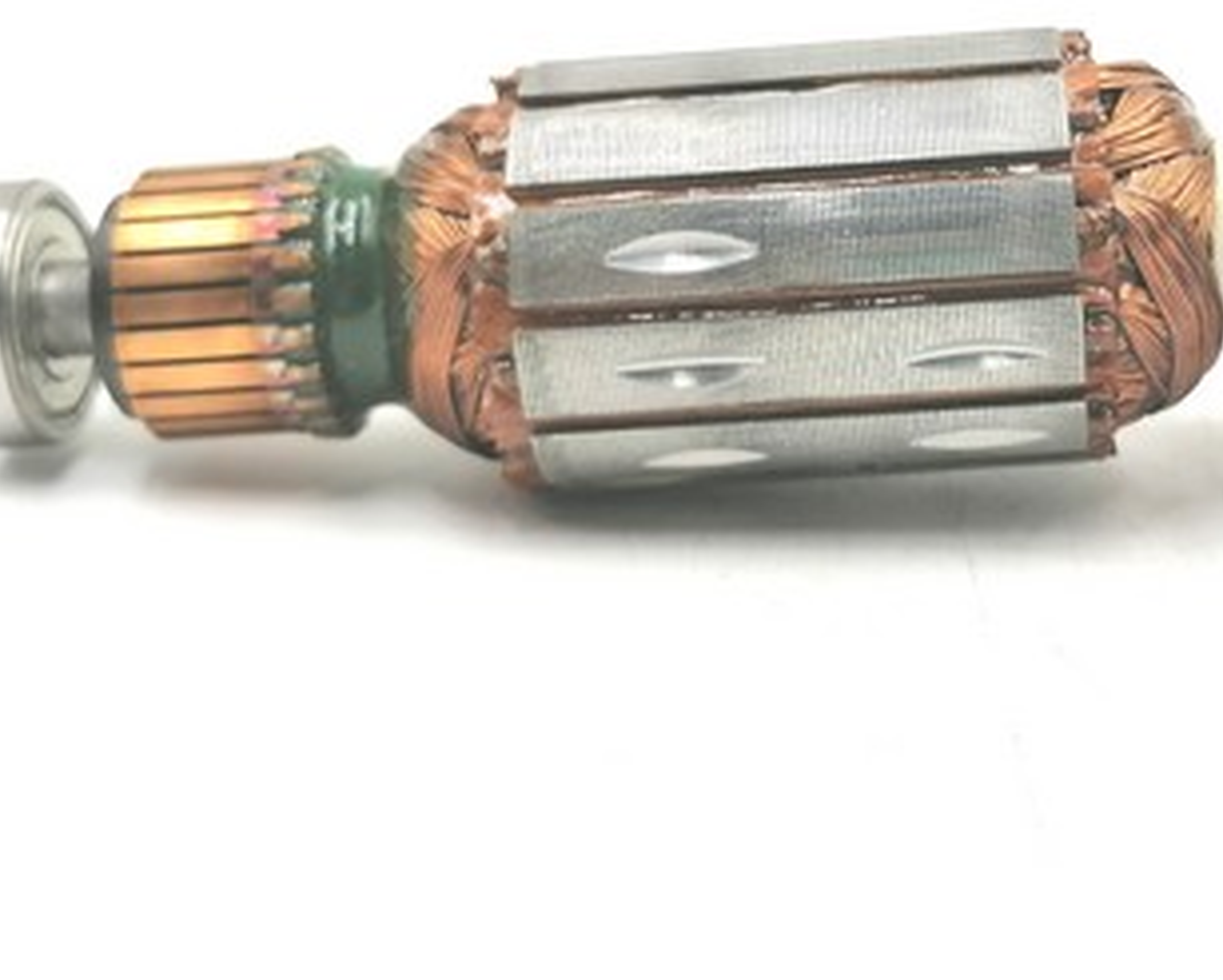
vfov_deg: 23.5
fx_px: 2318
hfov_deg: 29.2
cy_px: 175
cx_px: 892
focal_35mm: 64
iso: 50
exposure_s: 1/164
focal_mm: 5.3
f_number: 1.8
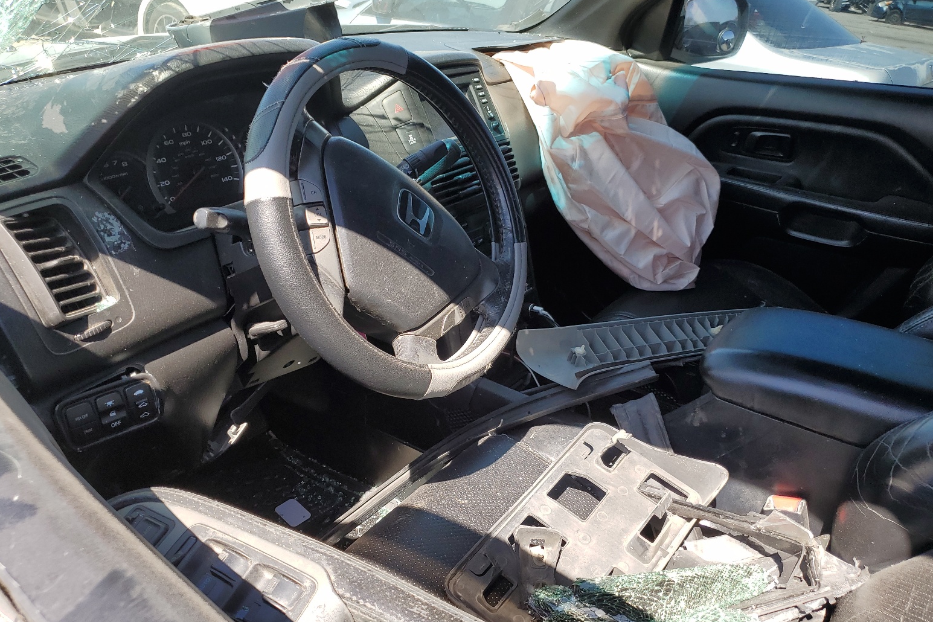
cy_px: 330
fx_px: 726
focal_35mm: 28
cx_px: 469
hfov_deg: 65.5
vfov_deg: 46.4
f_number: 1.5
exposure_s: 1/667
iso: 50
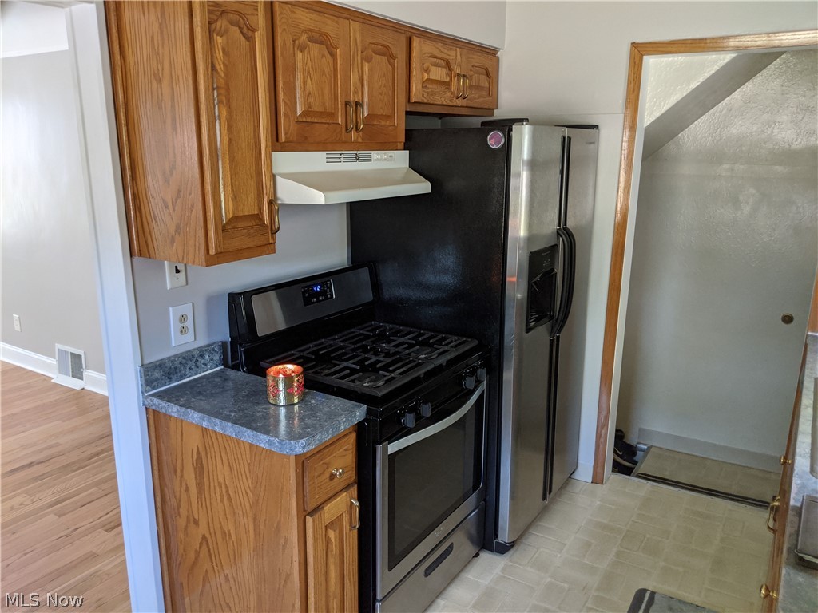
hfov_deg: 65.3
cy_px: 306
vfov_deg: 51.4
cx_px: 409
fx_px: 638
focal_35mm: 27
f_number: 1.8
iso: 166
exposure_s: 1/120
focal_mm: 4.44
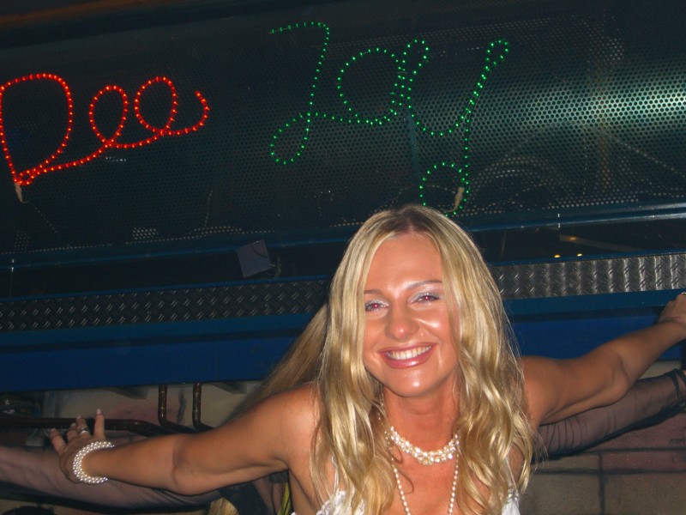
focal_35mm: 68
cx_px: 343
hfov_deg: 28.6
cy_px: 258
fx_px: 1348
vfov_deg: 21.6
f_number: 4
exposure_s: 1/60
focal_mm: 14.2
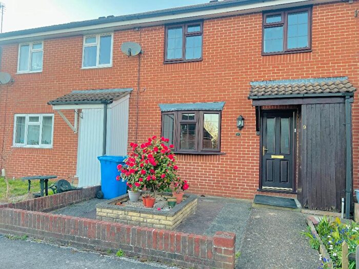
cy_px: 134
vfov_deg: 53.1
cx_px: 180
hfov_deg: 67.3
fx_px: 270
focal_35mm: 26
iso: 64
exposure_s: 1/121
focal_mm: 5.7
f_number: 1.5
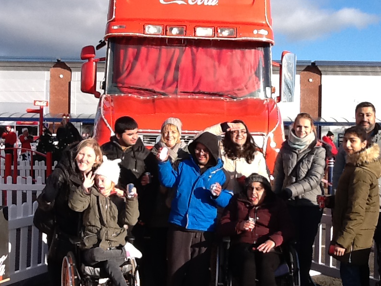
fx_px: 583
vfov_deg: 27.5
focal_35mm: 53
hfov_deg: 36.1
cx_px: 211
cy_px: 154
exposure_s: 1/835
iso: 40
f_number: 2.4
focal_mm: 2.03
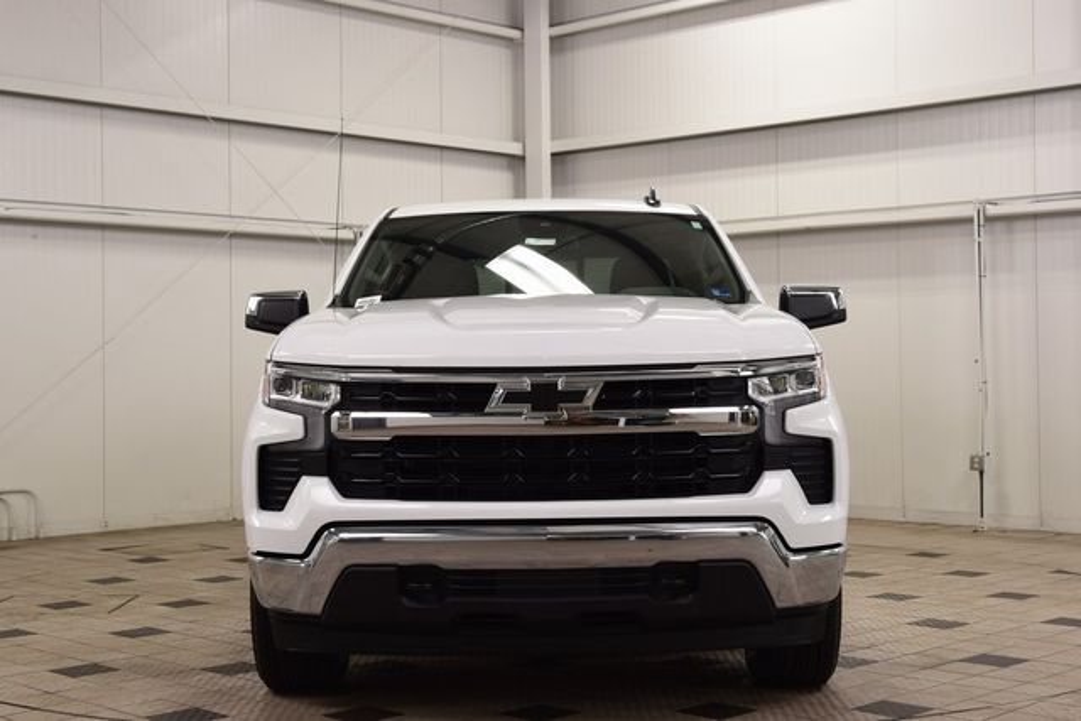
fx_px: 1622
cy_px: 360
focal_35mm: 54
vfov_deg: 25.1
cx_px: 540
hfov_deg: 36.9
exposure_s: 1/30
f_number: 7.1
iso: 400
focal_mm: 36
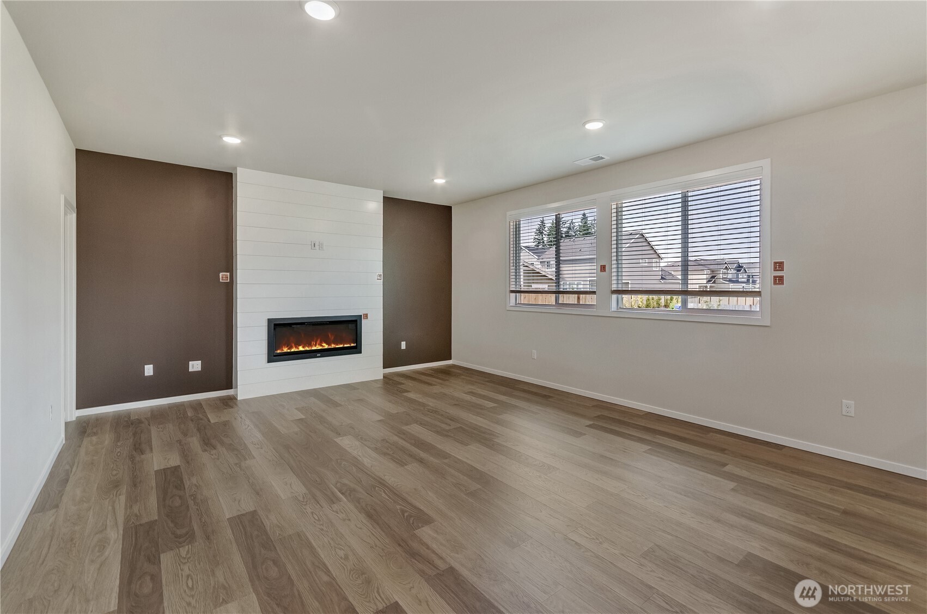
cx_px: 464
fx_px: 385
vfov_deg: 77.1
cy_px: 307
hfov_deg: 100.5
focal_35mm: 15
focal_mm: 10
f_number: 7.1
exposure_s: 1/20
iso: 160
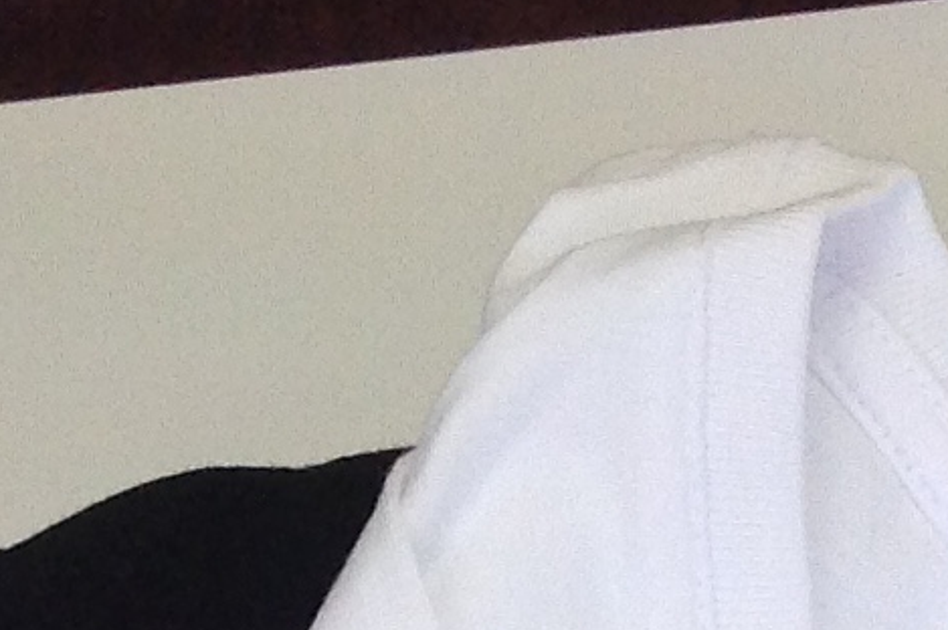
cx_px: 610
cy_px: 1898
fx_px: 5289
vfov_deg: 6.3
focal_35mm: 201
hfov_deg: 10.2
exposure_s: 1/120
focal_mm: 4.28
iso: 100
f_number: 2.4
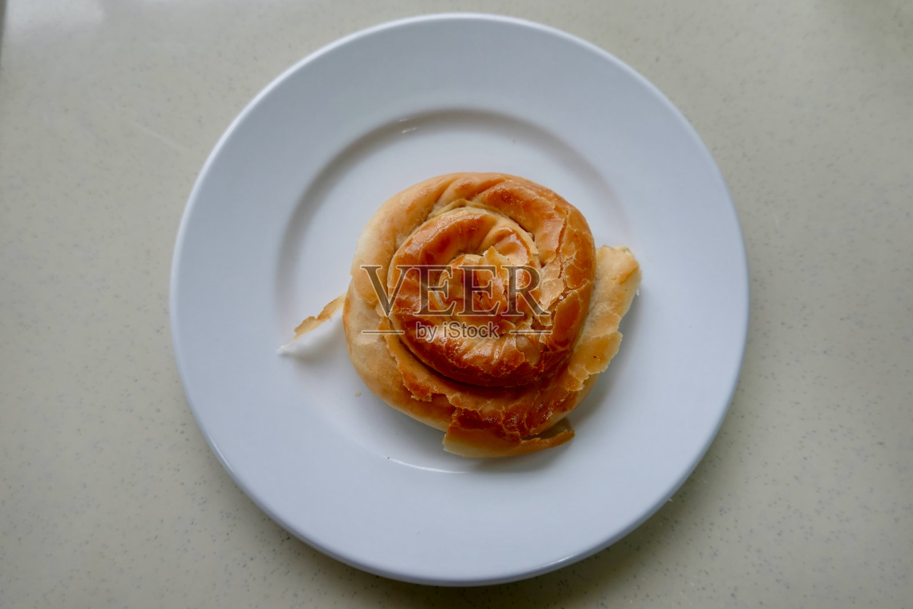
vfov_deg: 53.1
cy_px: 304
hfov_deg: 73.7
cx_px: 456
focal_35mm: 24
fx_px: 609
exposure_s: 1/30
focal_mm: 9
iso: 100
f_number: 2.8
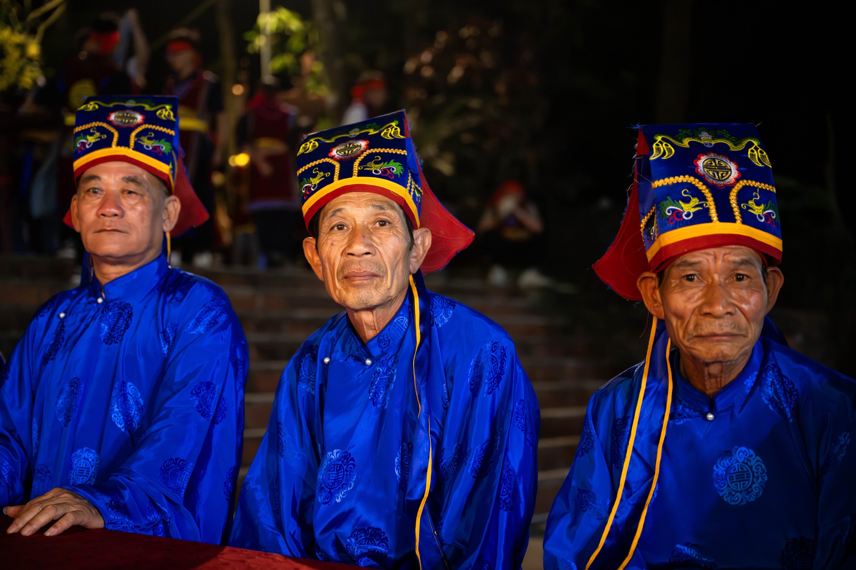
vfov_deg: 24.6
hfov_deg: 36.2
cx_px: 428
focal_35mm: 55
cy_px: 285
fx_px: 1308
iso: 10000
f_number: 2.8
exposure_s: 1/200
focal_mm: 55
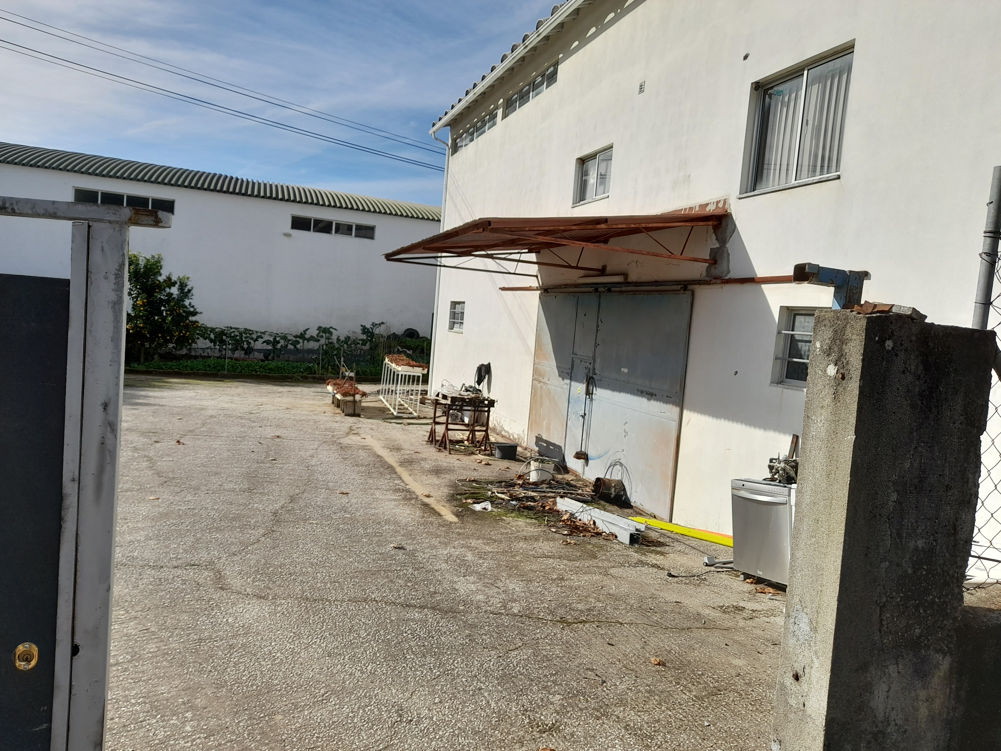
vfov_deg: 54.9
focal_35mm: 25
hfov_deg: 69.4
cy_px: 376
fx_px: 723
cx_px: 500
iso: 20
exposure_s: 1/1239
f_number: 2
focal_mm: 4.6
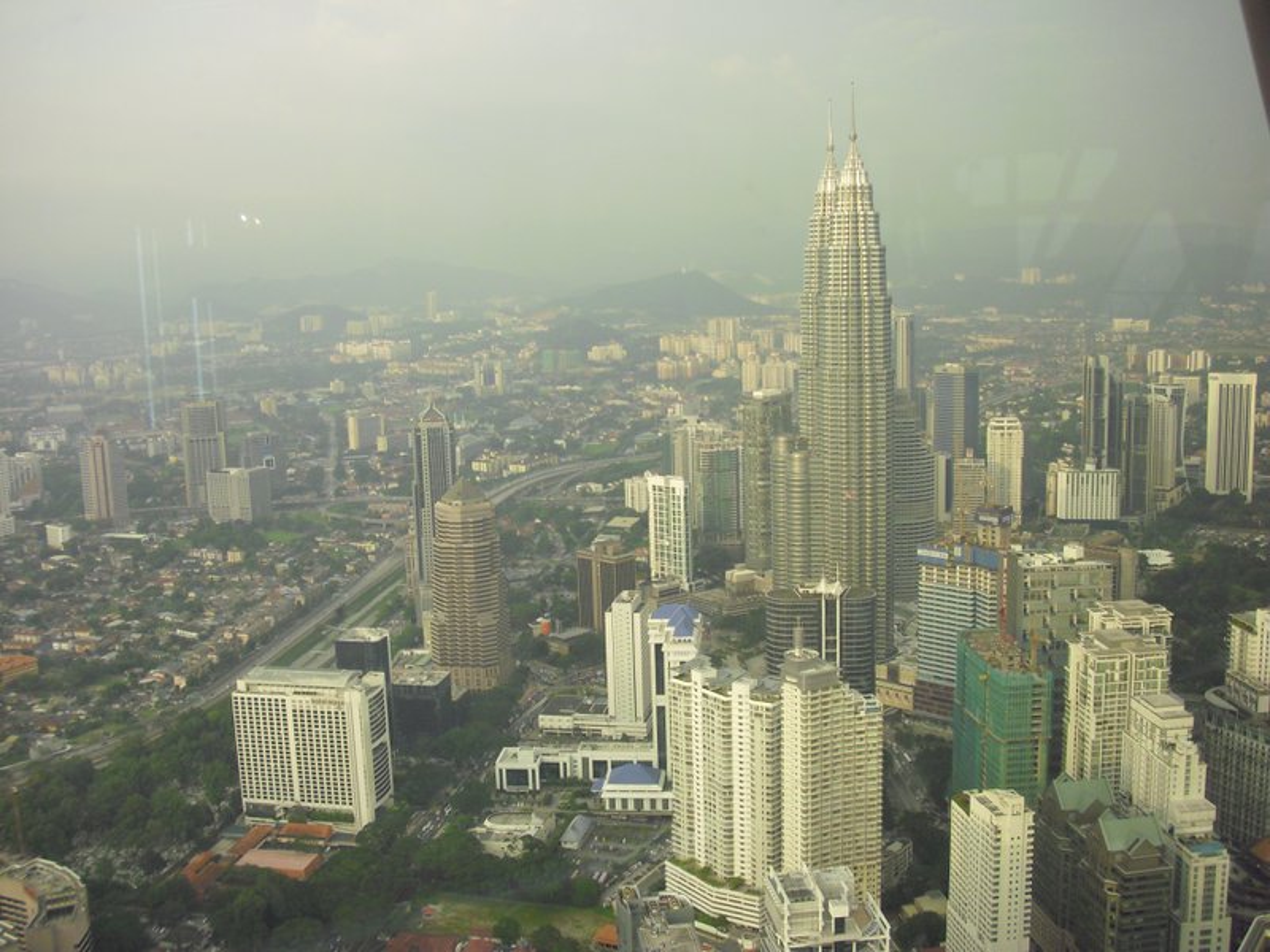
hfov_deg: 49.0
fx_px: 1394
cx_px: 635
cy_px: 476
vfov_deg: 37.7
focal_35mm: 38
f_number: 2.8
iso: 100
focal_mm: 6.2
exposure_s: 1/160
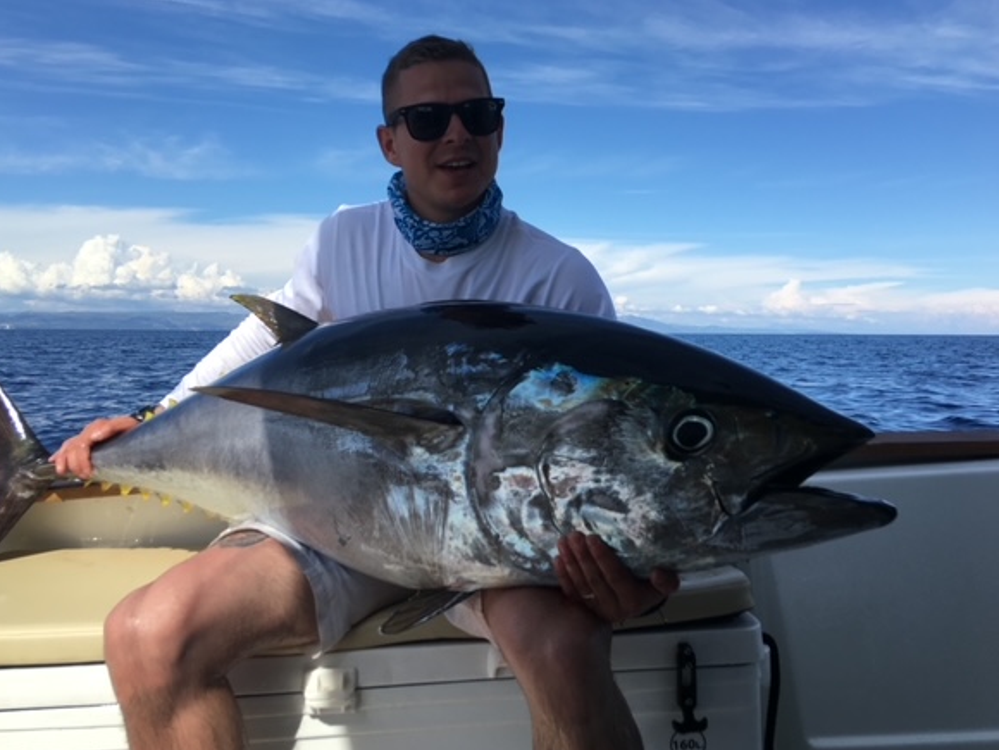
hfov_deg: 56.8
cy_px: 383
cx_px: 475
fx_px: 924
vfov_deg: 44.2
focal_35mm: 32
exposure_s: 1/1374
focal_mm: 4.15
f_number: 2.2
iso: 25
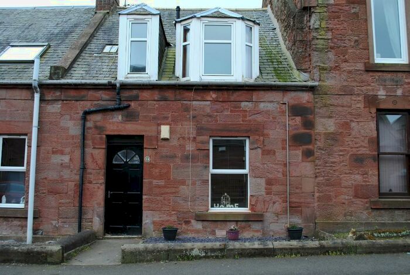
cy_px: 138
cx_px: 205
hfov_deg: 57.2
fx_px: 376
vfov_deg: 40.1
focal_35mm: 33
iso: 100
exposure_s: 1/125
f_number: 5.6
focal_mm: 22
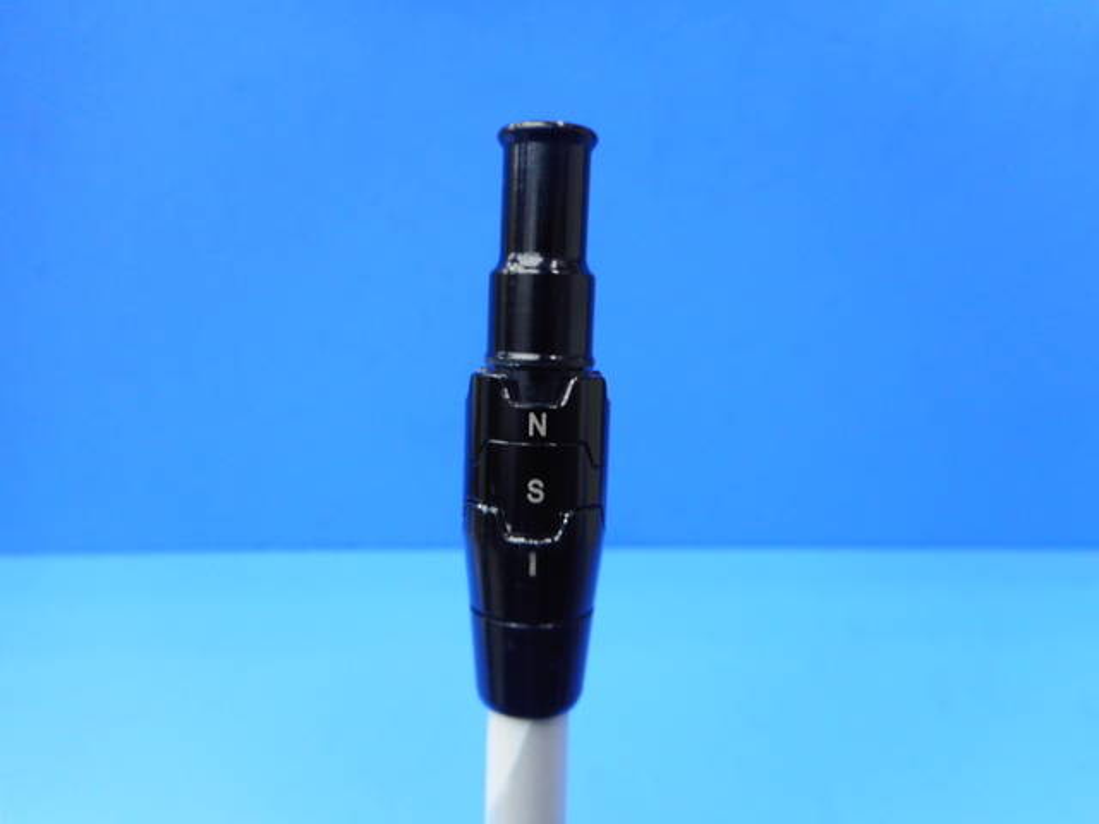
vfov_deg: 54.9
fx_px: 794
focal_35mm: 25
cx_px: 550
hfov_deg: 69.4
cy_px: 412
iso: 160
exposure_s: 1/30
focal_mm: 4.5
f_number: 3.7
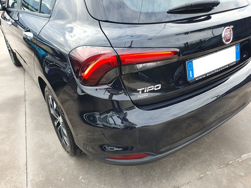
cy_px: 94
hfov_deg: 67.3
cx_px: 126
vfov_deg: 53.1
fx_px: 189
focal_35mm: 26
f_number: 2.4
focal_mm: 4.32
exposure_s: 1/151
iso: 50
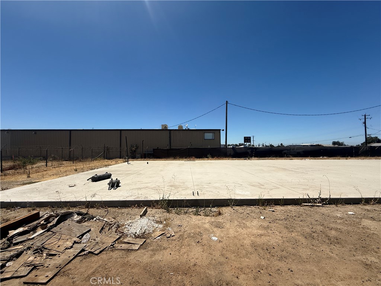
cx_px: 190
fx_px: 154
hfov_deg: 102.1
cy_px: 143
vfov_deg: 85.7
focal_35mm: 14
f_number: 2.2
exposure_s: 1/3663
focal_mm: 2.22
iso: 50
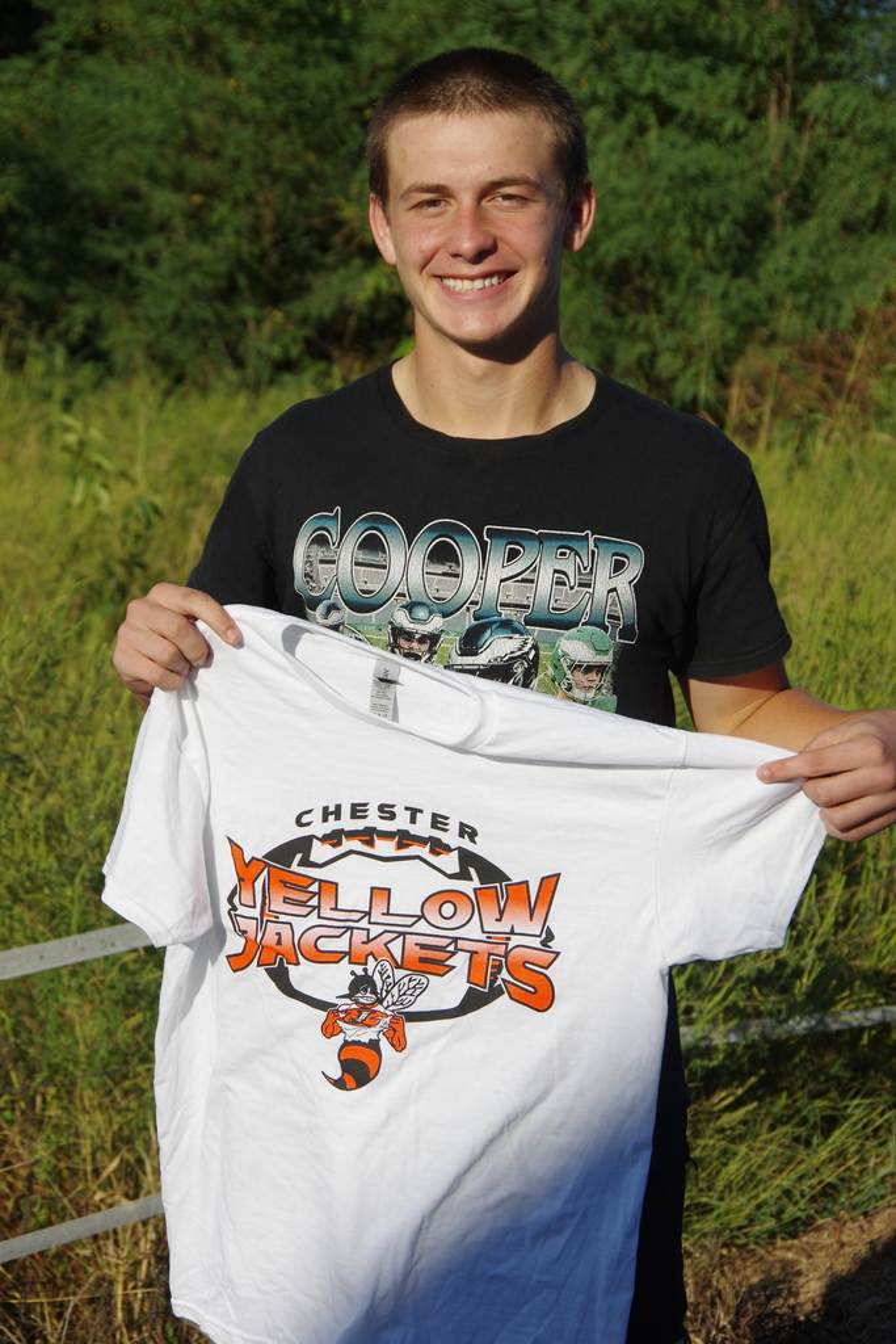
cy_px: 672
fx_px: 2948
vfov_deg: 25.7
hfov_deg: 17.3
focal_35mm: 79
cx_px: 448
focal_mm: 53
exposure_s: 1/1250
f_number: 7.1
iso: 200
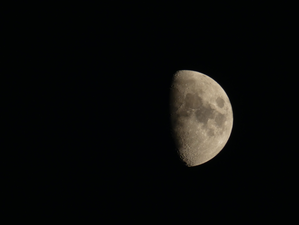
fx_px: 10365
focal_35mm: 1200
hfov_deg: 1.7
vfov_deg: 1.2
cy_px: 112
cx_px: 150
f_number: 5.9
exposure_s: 1/250
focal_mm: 215
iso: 200
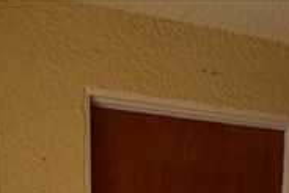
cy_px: 331
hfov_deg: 33.4
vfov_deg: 18.5
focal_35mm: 60
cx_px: 171
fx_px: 481
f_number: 9
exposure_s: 1/160
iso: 400
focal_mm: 11.5
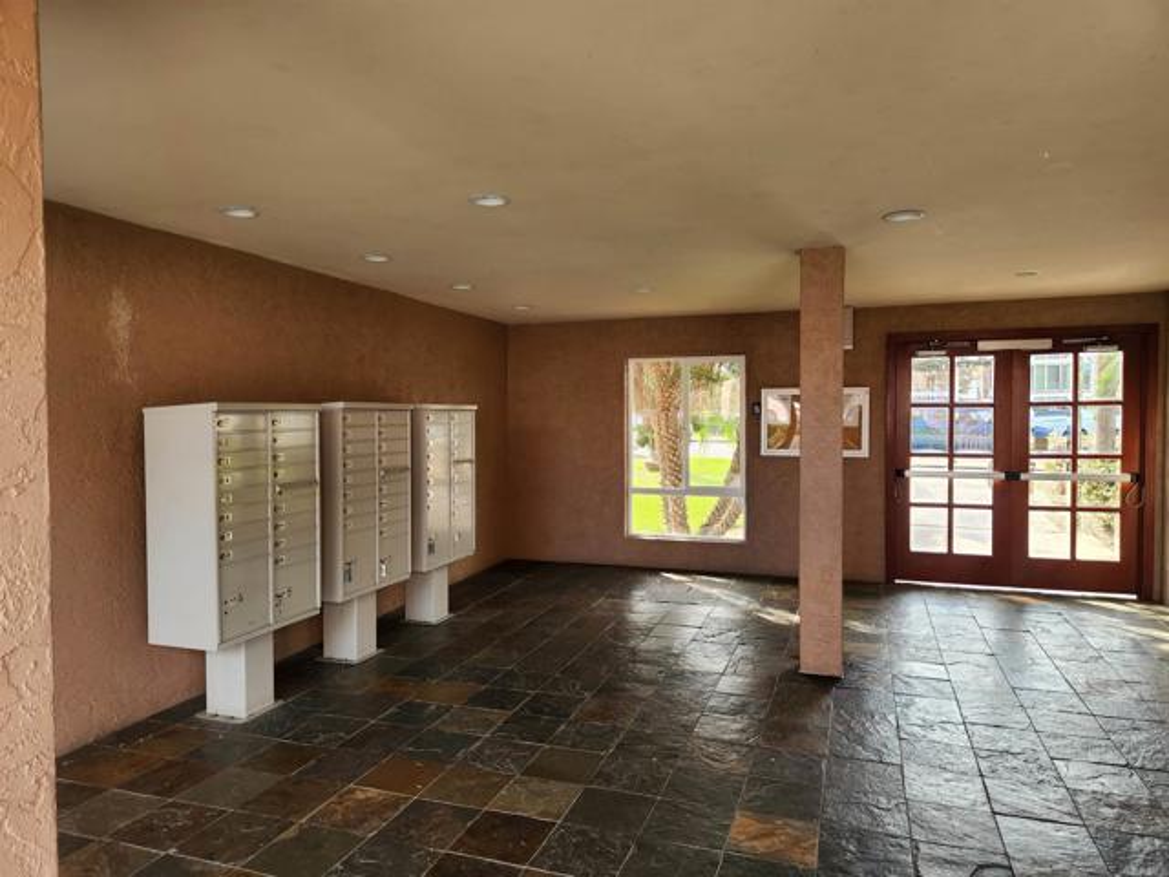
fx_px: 777
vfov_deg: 58.9
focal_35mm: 23
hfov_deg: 73.9
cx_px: 584
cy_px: 438
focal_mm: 5.4
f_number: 1.8
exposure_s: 1/180
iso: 80
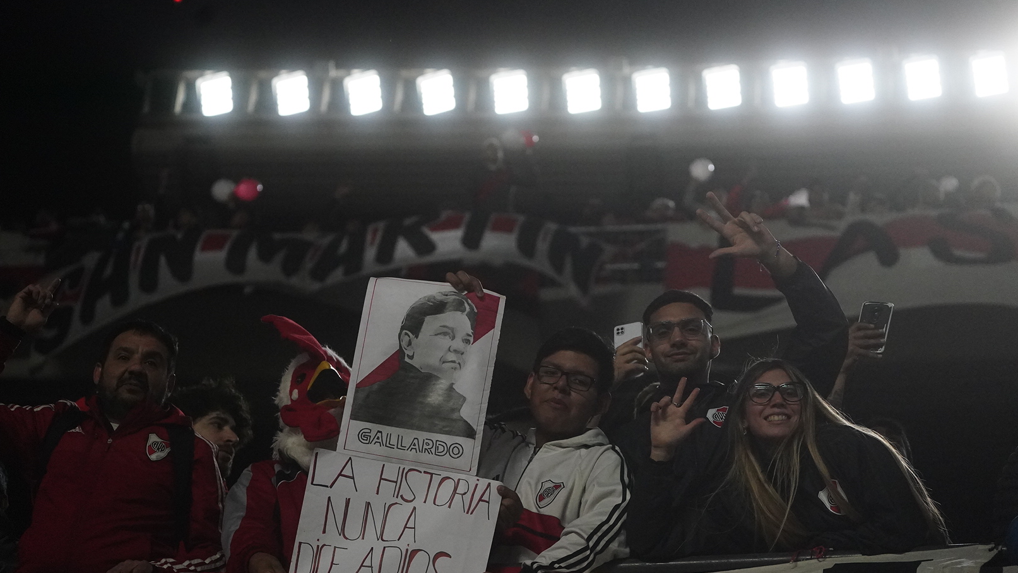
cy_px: 281
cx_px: 509
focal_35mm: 105
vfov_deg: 11.5
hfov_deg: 20.4
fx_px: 2835
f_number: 4.5
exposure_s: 1/4000
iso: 8000
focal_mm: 100
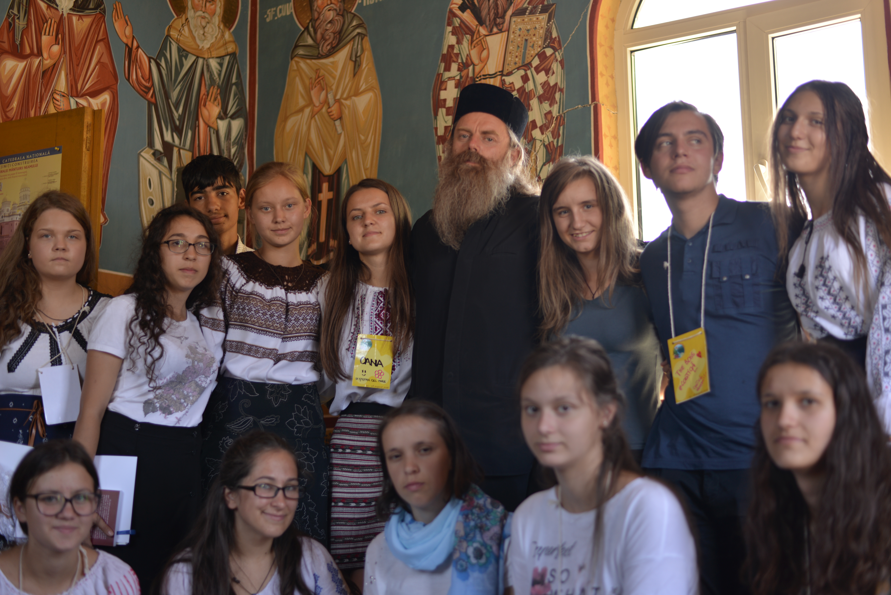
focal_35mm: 50
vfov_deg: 27.0
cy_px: 298
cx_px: 446
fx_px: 1238
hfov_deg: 39.6
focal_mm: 50
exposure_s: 1/100
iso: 100
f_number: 2.2
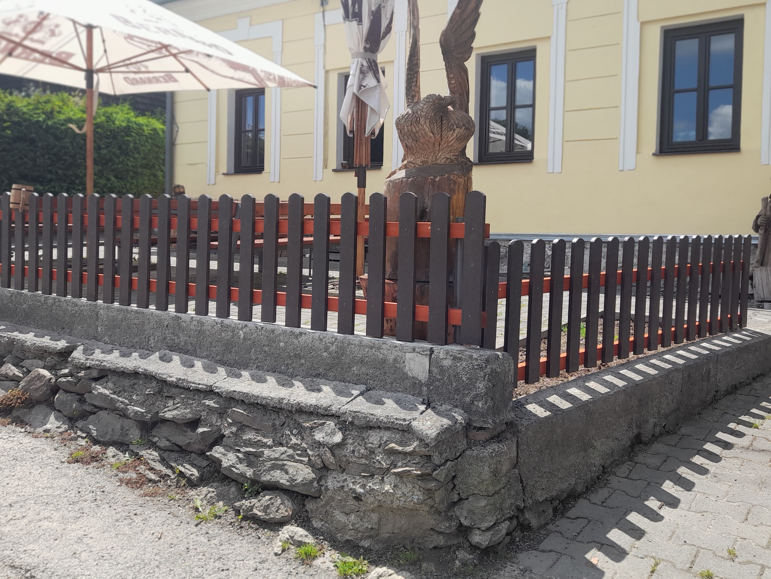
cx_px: 425
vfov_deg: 44.0
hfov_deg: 56.7
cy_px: 243
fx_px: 713
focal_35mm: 32
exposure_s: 1/404
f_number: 2
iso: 20
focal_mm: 4.6
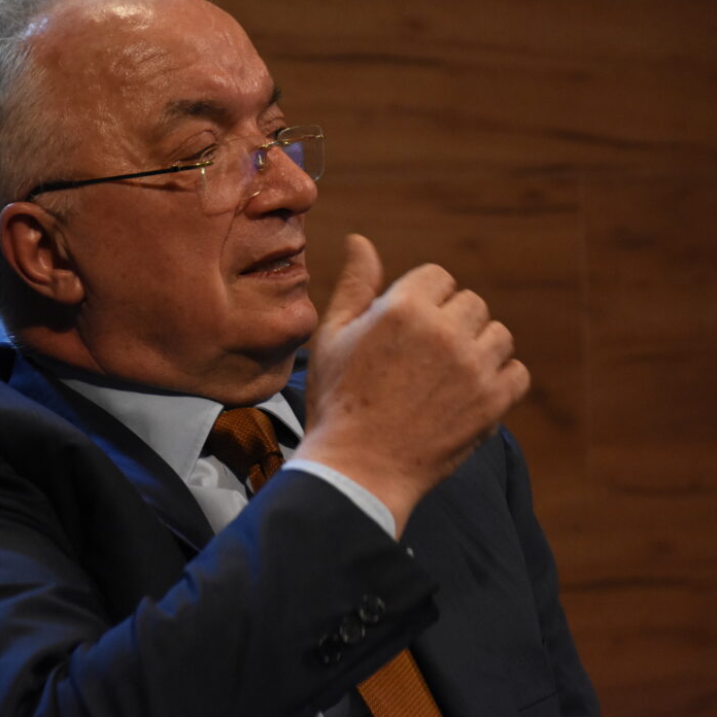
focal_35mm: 187
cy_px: 317
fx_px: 4376
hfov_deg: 9.4
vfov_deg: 9.4
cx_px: 286
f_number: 5.3
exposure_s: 1/160
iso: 3200
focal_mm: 85
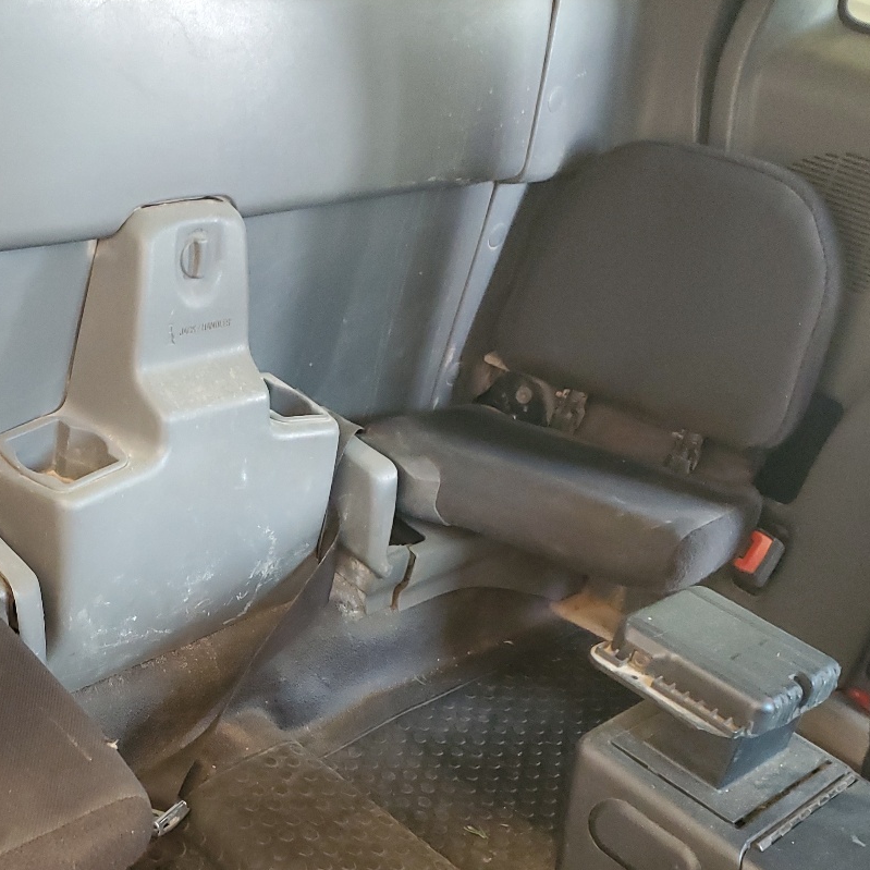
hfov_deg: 35.5
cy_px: 565
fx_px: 1308
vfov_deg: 36.5
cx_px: 169
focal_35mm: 46
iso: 312
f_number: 1.5
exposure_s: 1/40
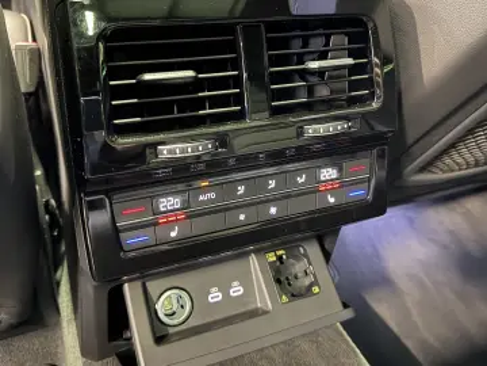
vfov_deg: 56.8
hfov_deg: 71.6
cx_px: 244
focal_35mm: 24
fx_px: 338
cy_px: 183
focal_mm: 6.76
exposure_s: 1/9
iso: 2500
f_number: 1.78
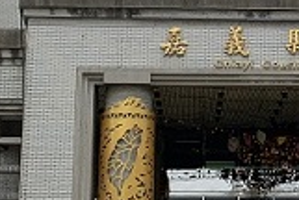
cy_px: 48
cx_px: 280
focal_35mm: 134
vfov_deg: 10.3
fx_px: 1115
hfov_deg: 15.1
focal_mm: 4.25
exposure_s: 1/5405
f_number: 1.8
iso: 25
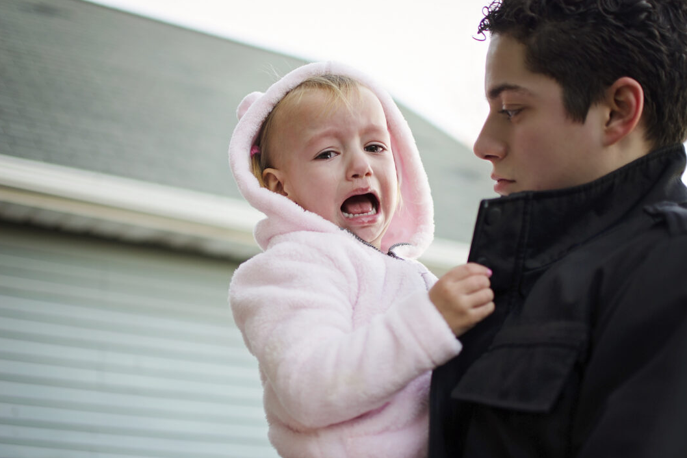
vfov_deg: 25.3
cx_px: 343
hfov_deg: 37.2
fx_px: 1021
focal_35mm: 54
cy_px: 230
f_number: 1.8
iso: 100
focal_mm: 35
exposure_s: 1/160
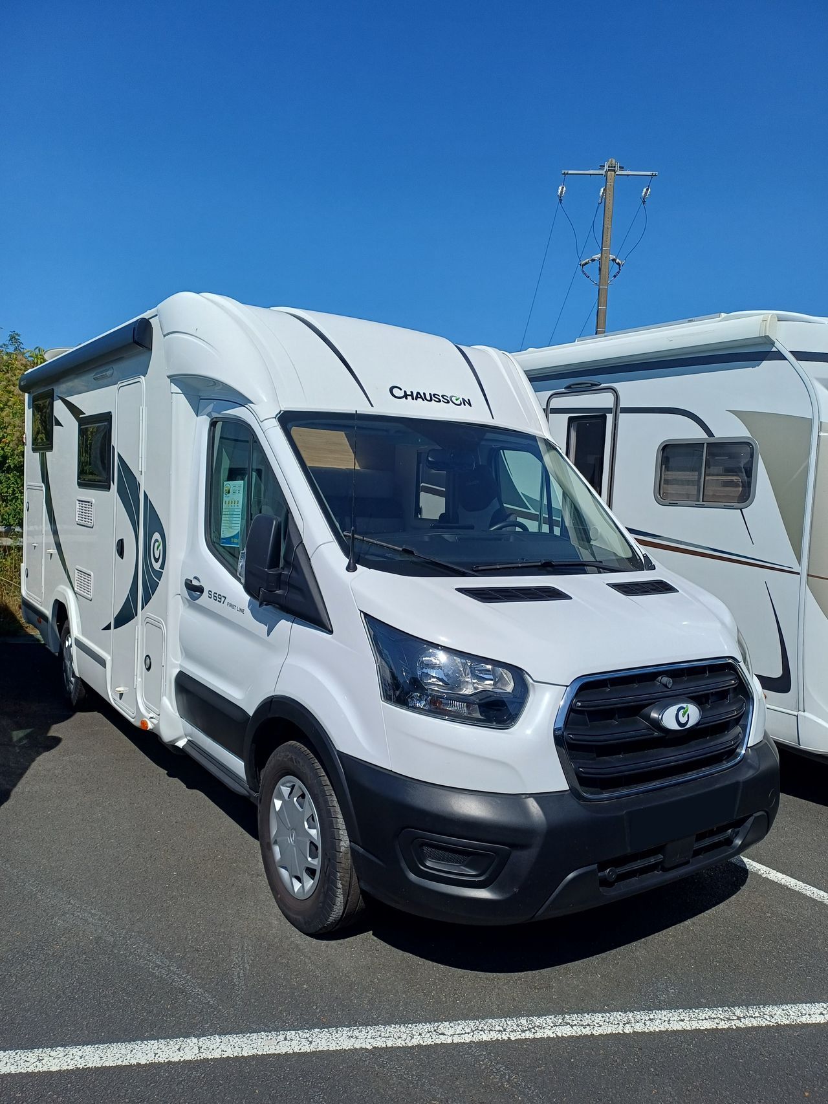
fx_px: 797
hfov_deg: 54.9
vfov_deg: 69.4
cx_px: 414
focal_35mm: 25
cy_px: 552
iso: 50
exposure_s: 1/2732
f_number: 1.8
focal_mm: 4.65
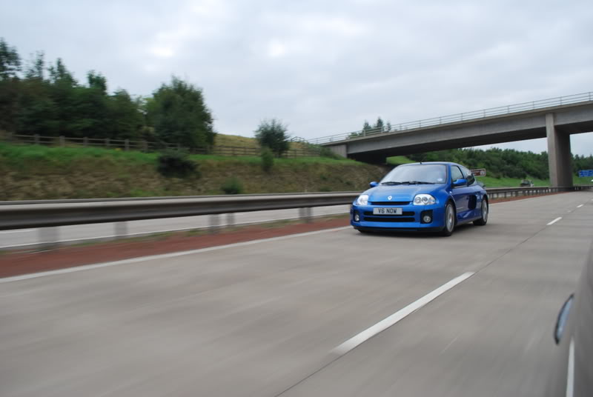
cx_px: 296
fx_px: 445
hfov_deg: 67.3
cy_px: 198
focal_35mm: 27
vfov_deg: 48.1
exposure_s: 1/125
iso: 100
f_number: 5.6
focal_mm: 18
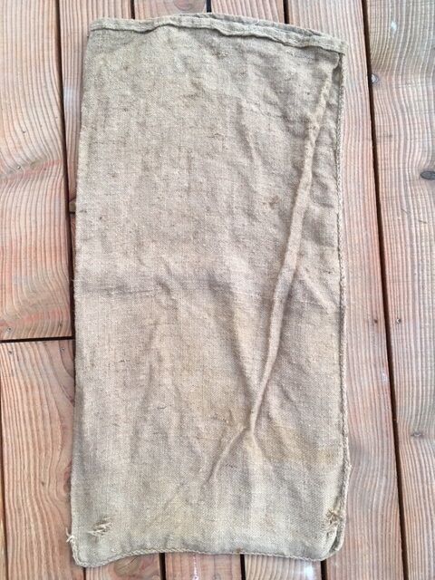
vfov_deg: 61.7
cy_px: 290
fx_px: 486
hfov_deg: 48.2
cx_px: 218
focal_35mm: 29
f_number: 2.2
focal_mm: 4.15
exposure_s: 1/33
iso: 50
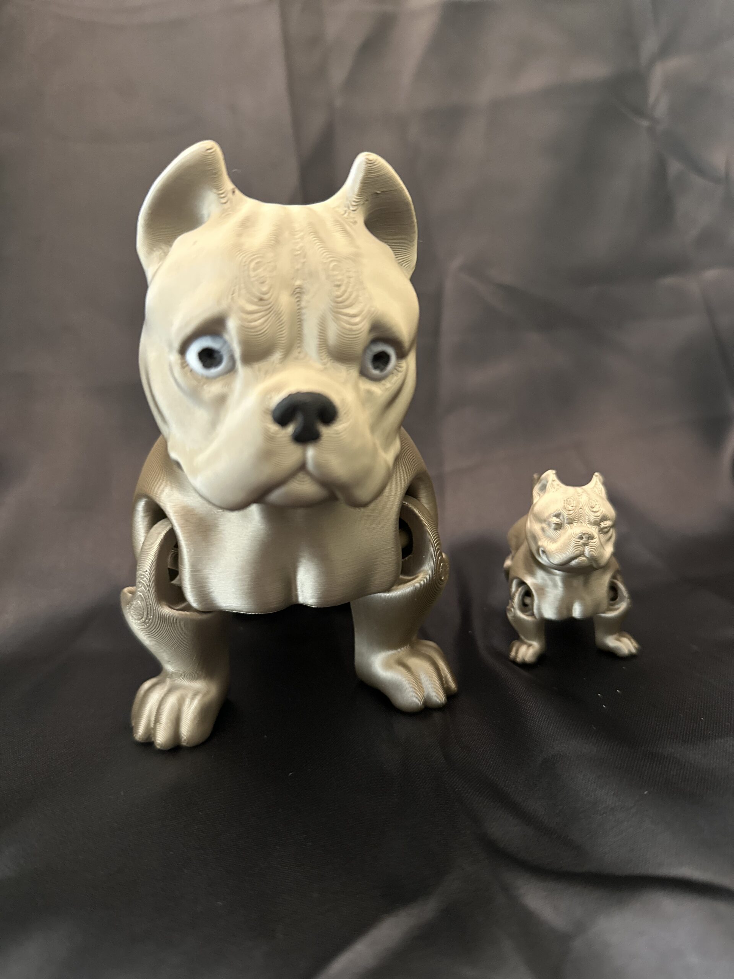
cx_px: 367
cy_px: 490
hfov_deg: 56.8
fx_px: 679
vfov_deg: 71.6
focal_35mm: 24
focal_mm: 6.86
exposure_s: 1/40
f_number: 1.78
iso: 1000
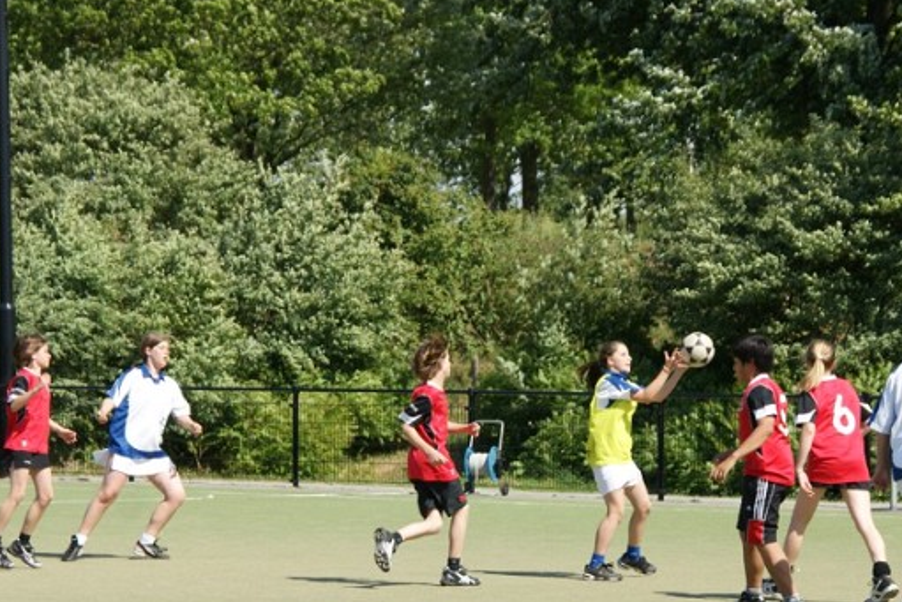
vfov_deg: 7.9
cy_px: 420
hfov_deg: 11.8
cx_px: 443
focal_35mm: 174
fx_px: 4355
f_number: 7.1
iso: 200
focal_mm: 75
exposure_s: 1/400
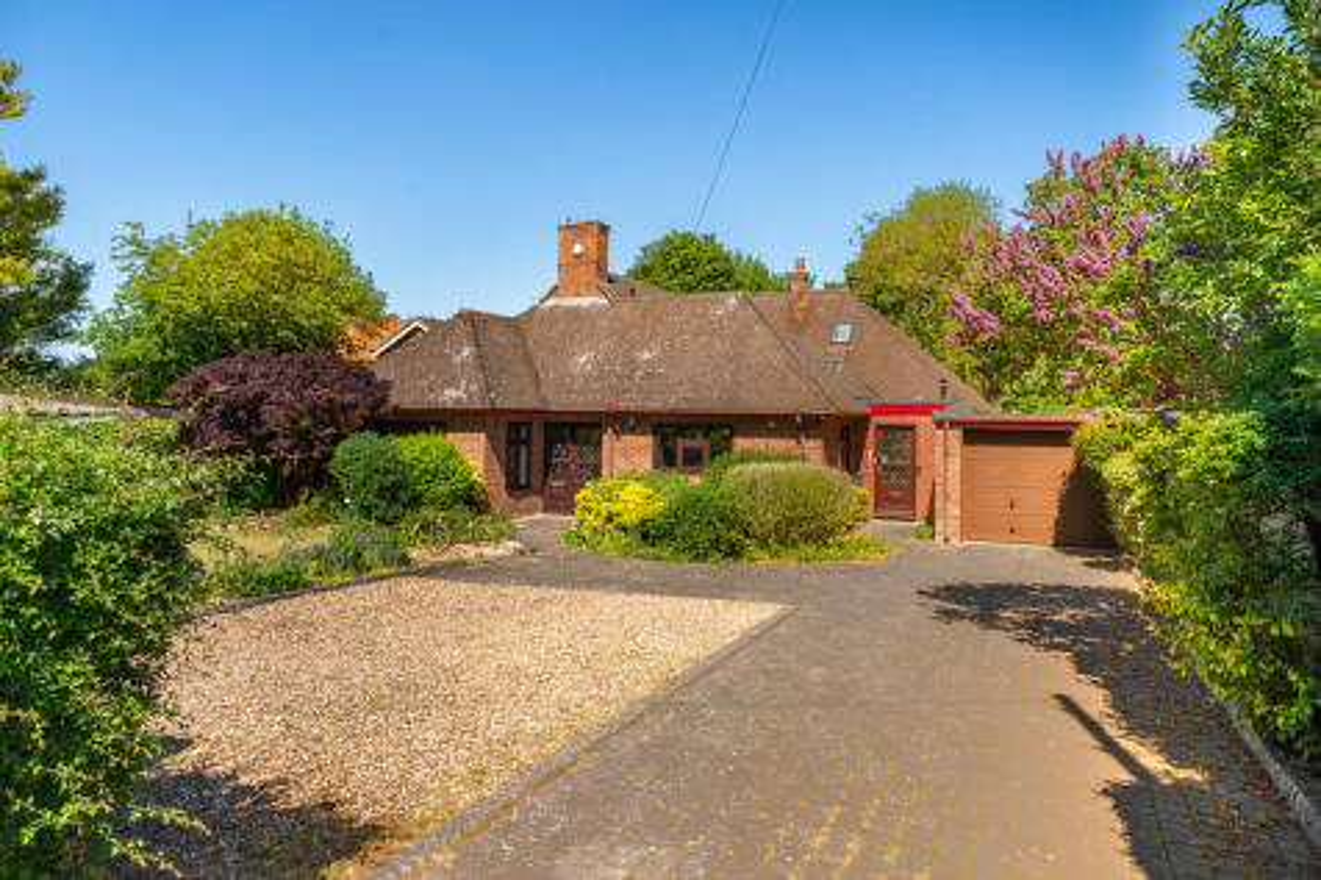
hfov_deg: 73.8
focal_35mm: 24
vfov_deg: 53.1
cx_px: 660
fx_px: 880
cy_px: 440
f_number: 8
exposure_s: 1/320
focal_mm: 24
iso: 100
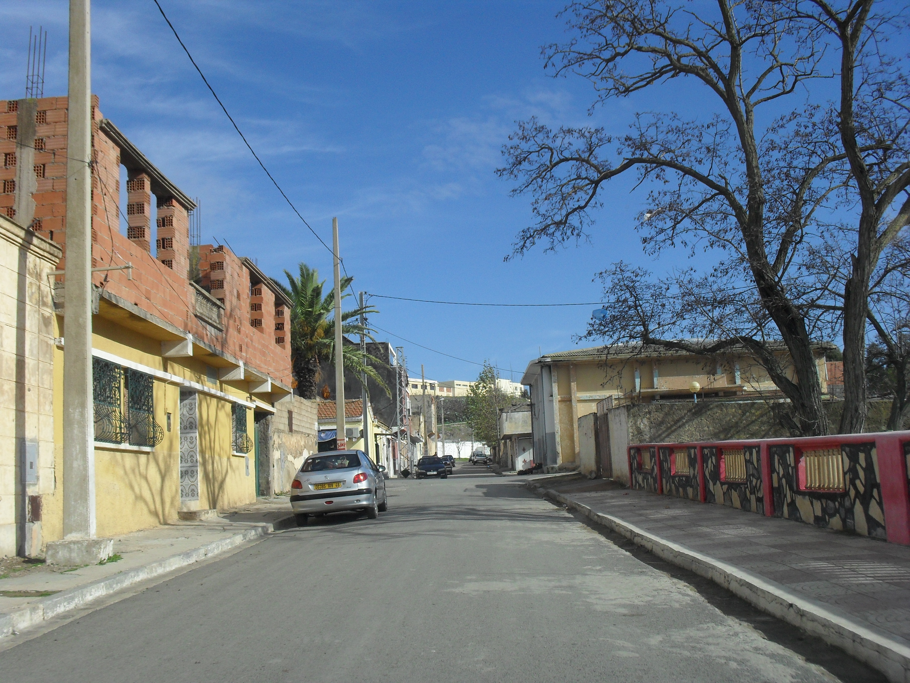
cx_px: 455
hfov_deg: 52.6
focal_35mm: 35
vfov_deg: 40.7
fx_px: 920
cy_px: 342
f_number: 8.4
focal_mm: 6.3
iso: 100
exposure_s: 1/250
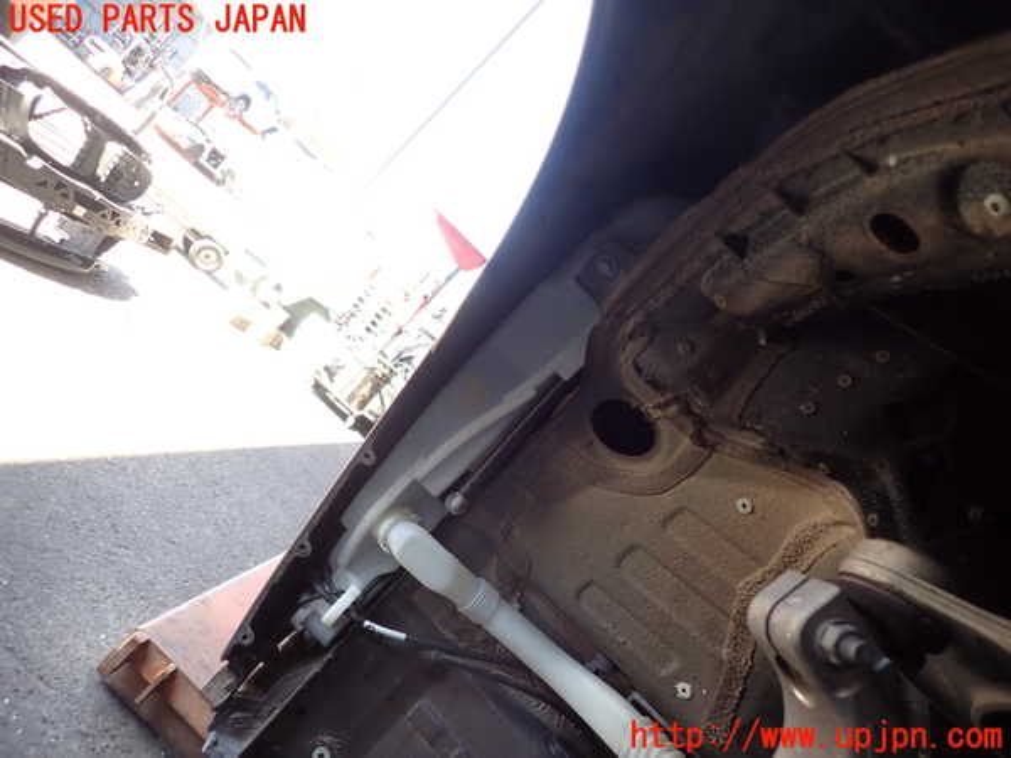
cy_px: 379
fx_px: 730
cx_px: 506
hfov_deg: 69.4
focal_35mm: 25
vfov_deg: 54.9
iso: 100
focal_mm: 4.5
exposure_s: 1/100
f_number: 2
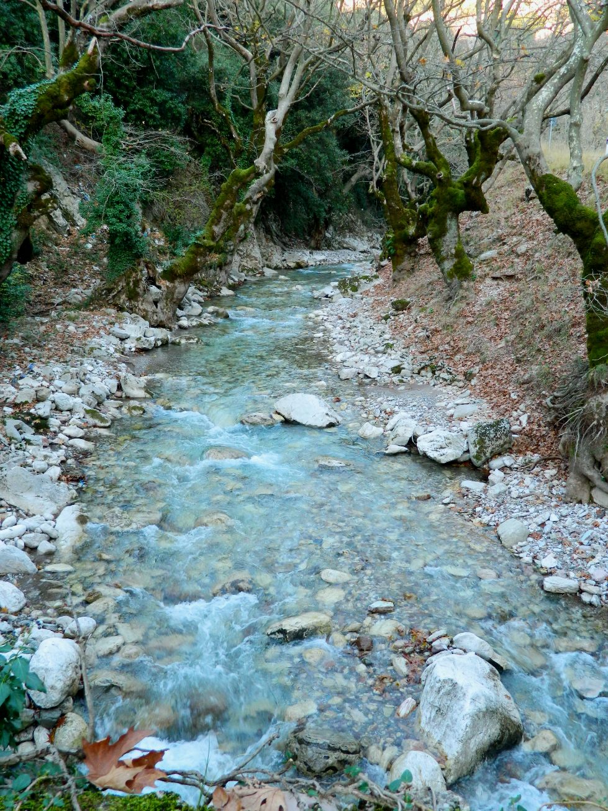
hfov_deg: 45.4
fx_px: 726
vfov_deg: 58.4
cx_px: 304
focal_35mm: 31
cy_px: 406
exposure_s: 1/40
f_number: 3.2
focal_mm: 5.6
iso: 160
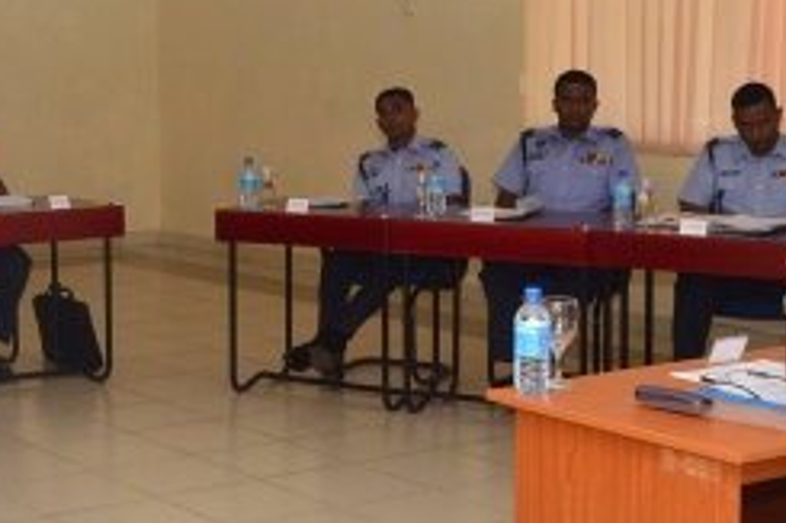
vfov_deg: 17.6
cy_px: 146
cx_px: 51
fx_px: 1680
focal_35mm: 77
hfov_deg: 25.4
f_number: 8
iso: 800
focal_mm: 18
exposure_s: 1/125
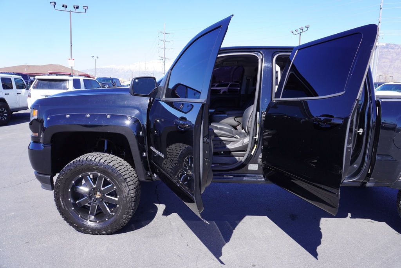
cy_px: 134
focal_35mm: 24
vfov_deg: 53.2
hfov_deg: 73.7
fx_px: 267
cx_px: 200
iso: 100
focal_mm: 16
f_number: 7.1
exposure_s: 1/100
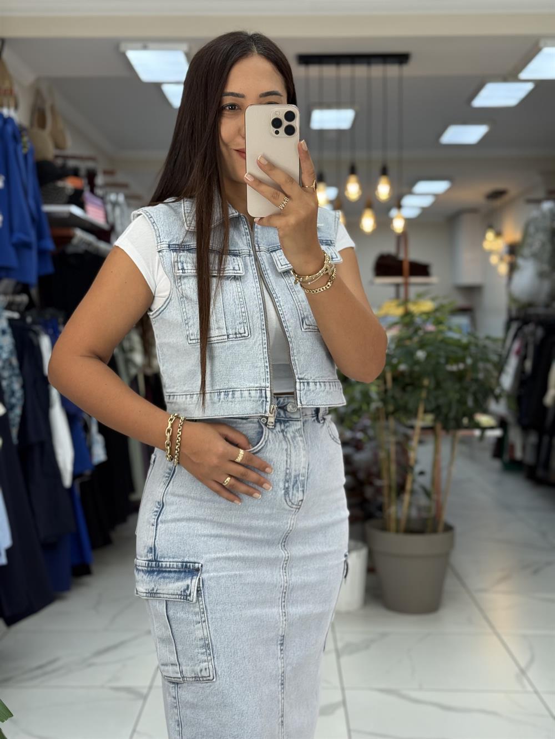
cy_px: 370
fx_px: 1026
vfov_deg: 39.7
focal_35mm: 48
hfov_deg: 30.3
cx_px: 278
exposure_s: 1/121
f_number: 1.78
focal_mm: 6.76
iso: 50
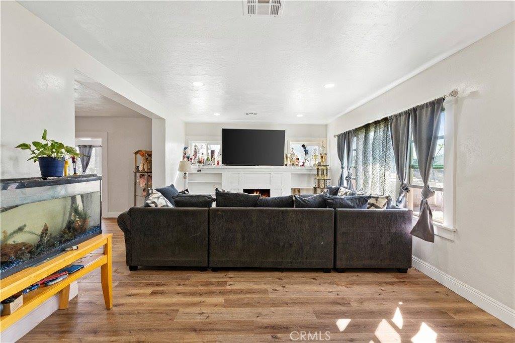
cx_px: 258
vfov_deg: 70.5
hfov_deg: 93.3
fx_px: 243
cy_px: 172
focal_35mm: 17
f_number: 5.6
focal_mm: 17
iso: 400
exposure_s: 1/15
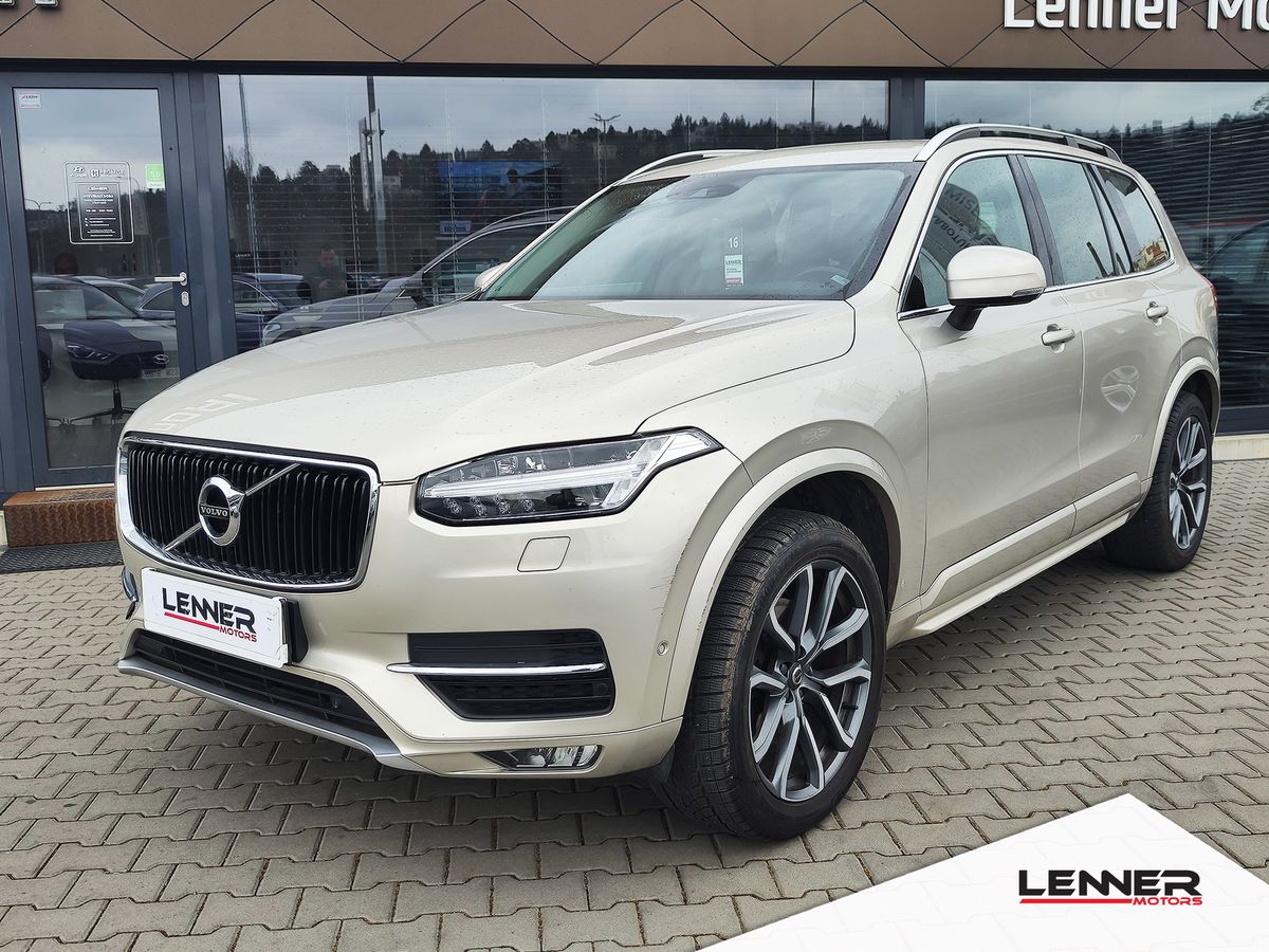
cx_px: 634
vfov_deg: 58.9
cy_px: 476
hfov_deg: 73.9
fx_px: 843
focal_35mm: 23
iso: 50
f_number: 1.69
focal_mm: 7.01
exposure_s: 1/174
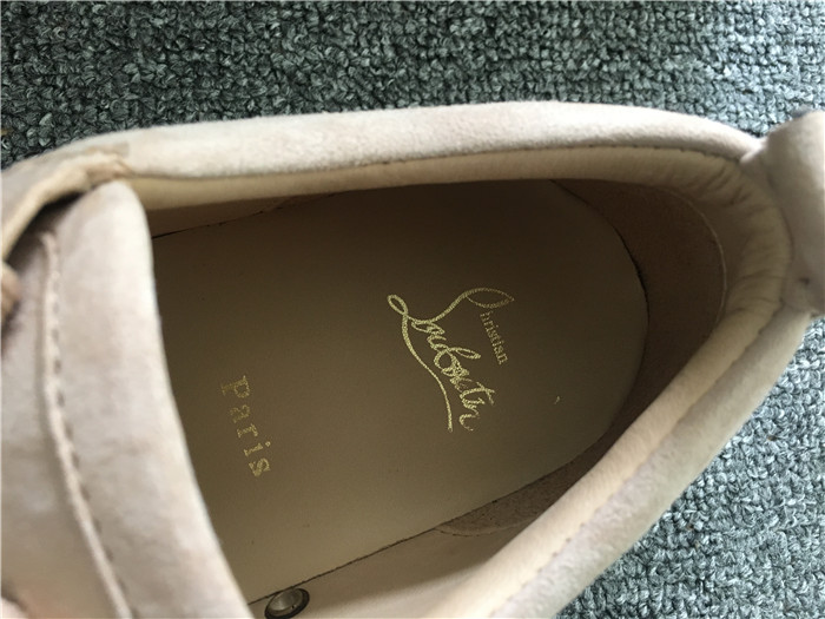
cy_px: 310
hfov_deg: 61.7
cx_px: 412
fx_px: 691
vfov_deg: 48.2
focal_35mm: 29
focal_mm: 4.15
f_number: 2.2
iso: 160
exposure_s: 1/33
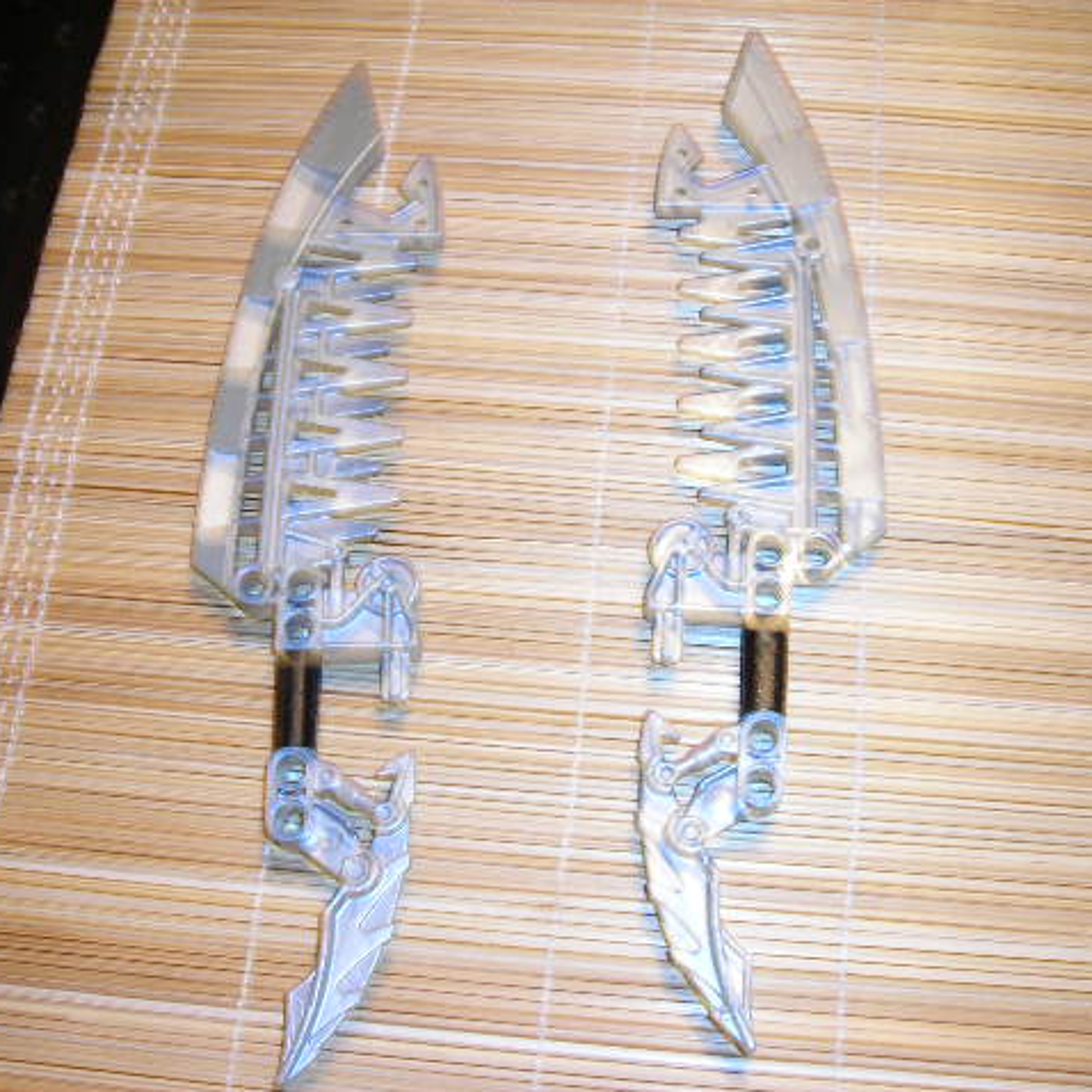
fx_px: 1606
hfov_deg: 37.6
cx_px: 555
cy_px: 546
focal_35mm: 45
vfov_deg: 37.6
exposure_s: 1/3.9
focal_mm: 6.3
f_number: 3.2
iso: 120
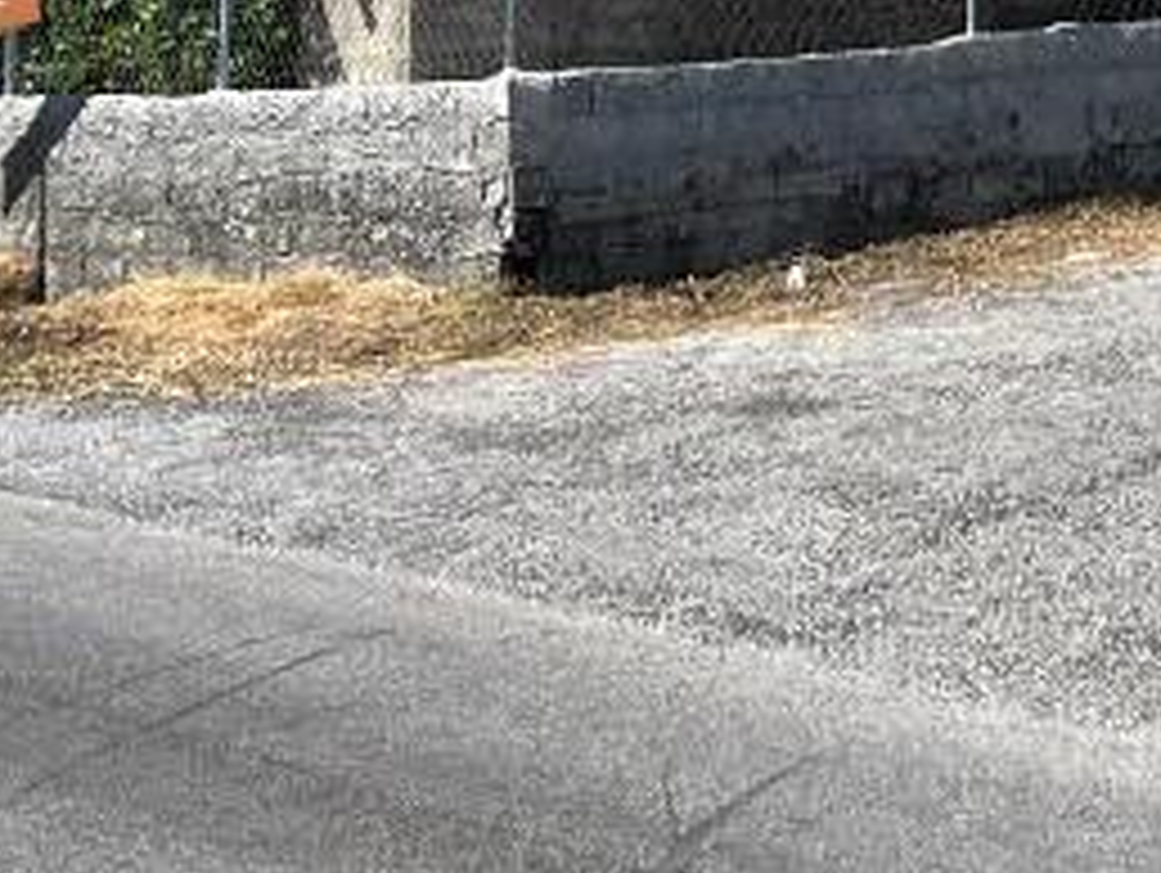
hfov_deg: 18.7
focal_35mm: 103
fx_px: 3458
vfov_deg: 13.6
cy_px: -410
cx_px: 1040
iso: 50
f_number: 1.5
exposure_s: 1/3831
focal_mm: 5.7
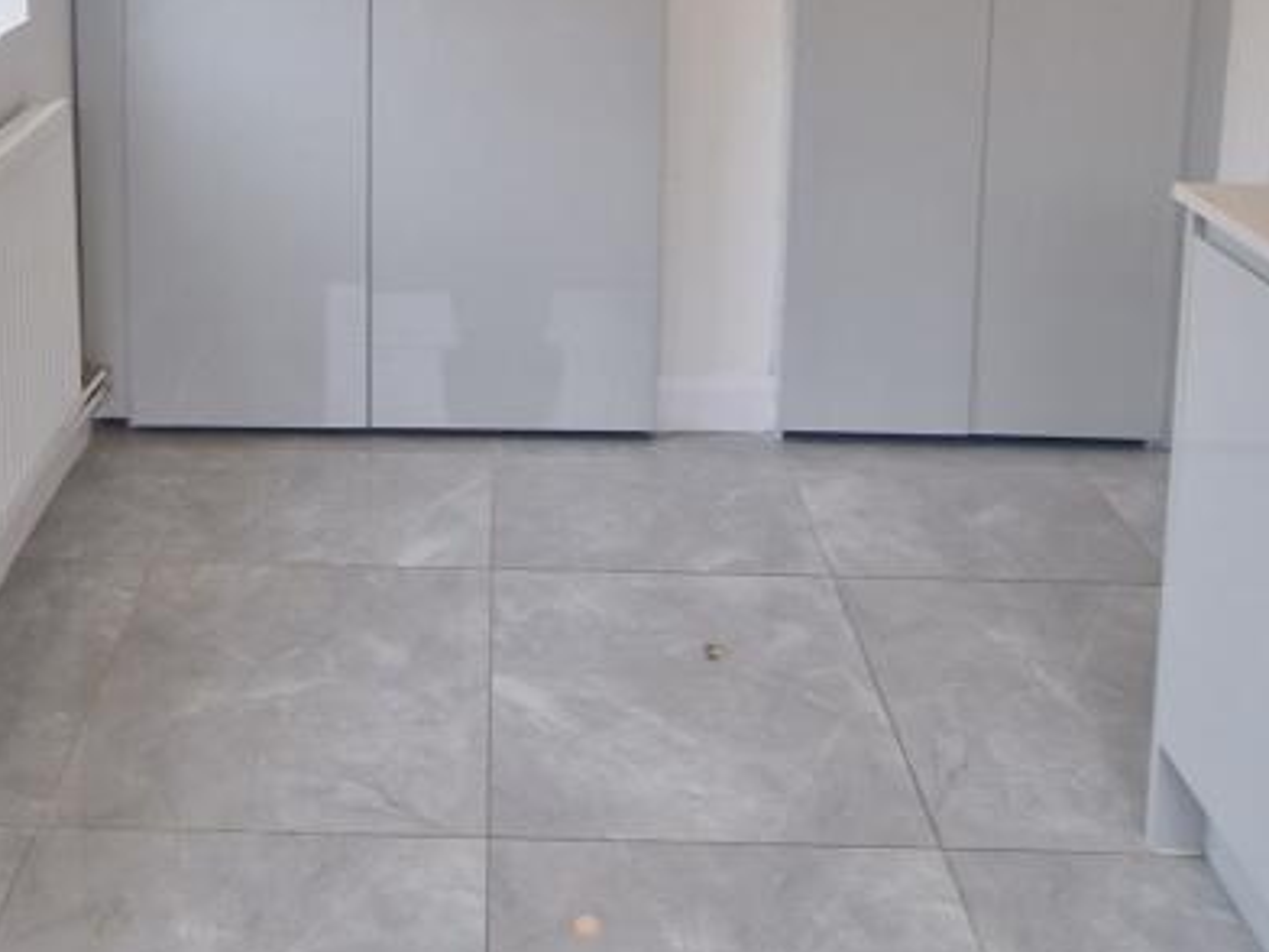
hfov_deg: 53.5
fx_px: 1246
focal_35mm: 34
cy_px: -117
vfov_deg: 35.3
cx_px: 502
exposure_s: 1/50
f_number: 2.2
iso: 50
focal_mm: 2.2
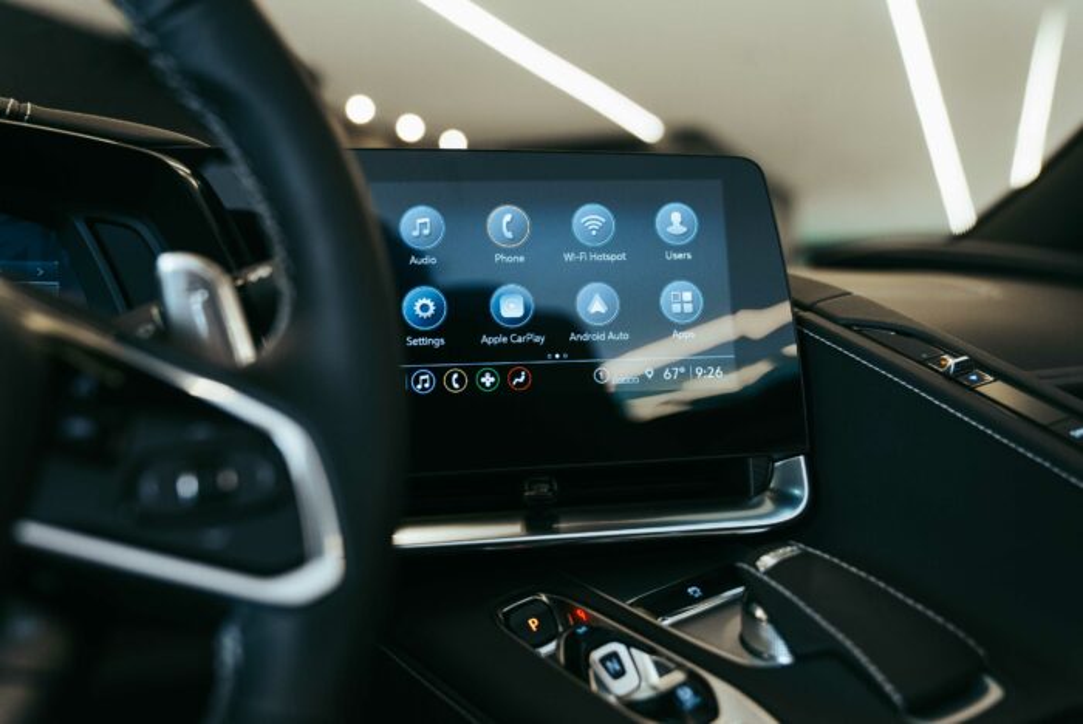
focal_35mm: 37
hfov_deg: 51.8
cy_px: 362
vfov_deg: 36.0
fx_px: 1114
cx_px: 542
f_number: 2.8
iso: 2000
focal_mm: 37
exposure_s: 1/125
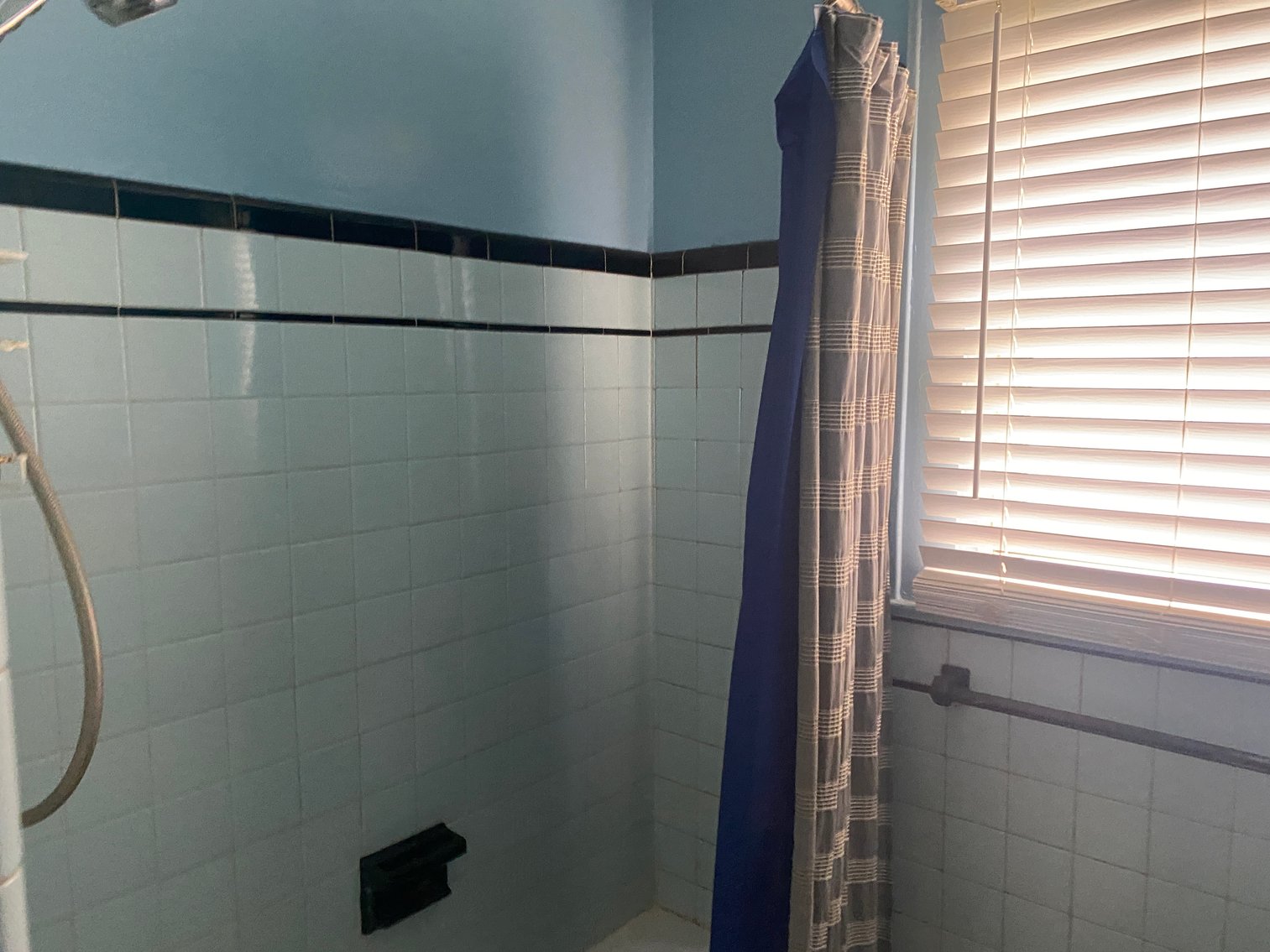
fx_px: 954
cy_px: 476
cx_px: 635
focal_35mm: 26
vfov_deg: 53.1
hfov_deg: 67.3
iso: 640
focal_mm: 4.25
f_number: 1.8
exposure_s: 1/35
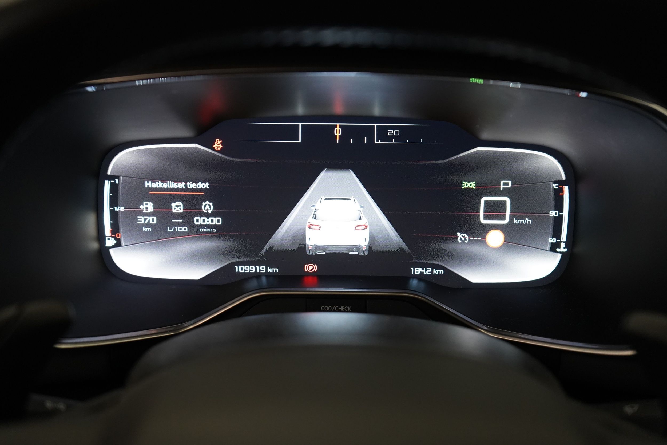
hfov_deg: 50.7
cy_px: 222
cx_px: 334
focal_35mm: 38
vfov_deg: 35.1
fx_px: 704
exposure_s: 1/160
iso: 4000
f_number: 4
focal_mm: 38
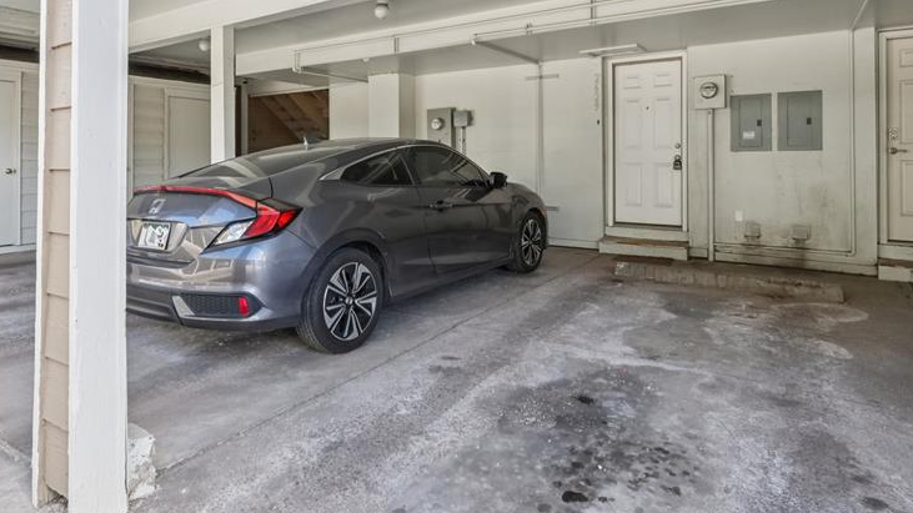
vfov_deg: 50.4
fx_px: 533
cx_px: 427
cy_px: 164
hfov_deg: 81.1
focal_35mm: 22
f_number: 8
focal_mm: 10
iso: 800
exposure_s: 1/50
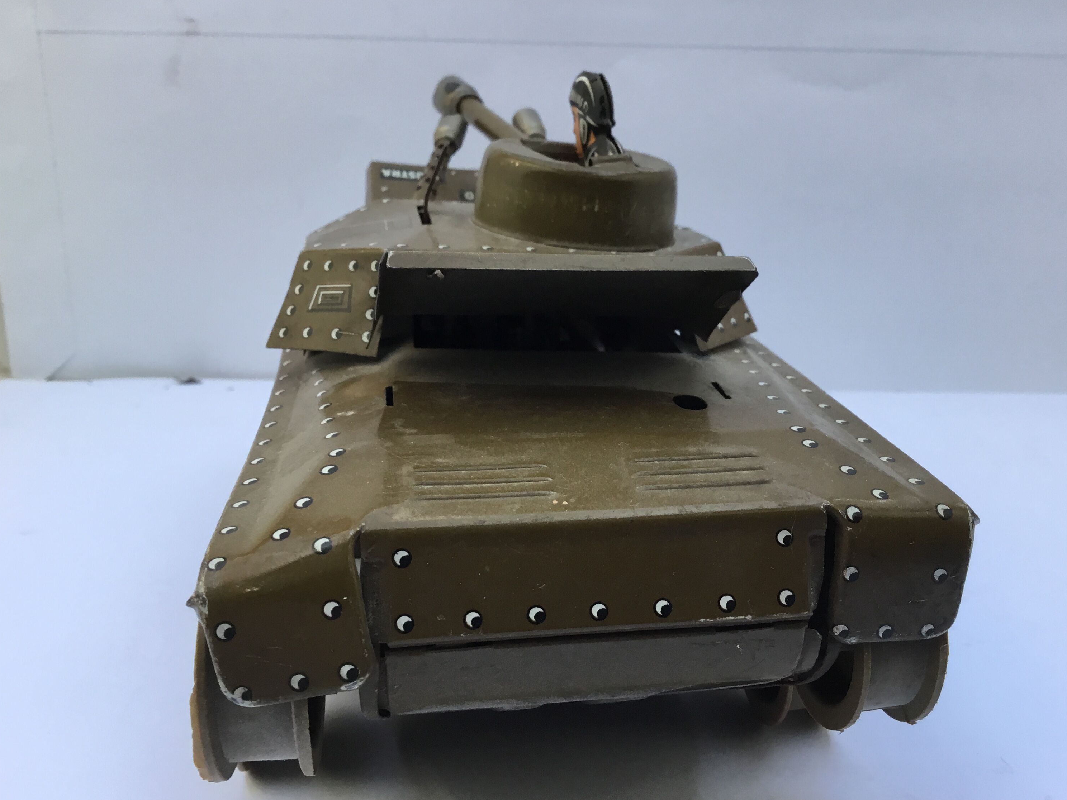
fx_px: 1048
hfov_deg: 53.9
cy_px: 406
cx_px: 569
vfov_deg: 41.8
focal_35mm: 34
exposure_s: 1/33
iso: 25
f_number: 2.4
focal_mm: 3.3
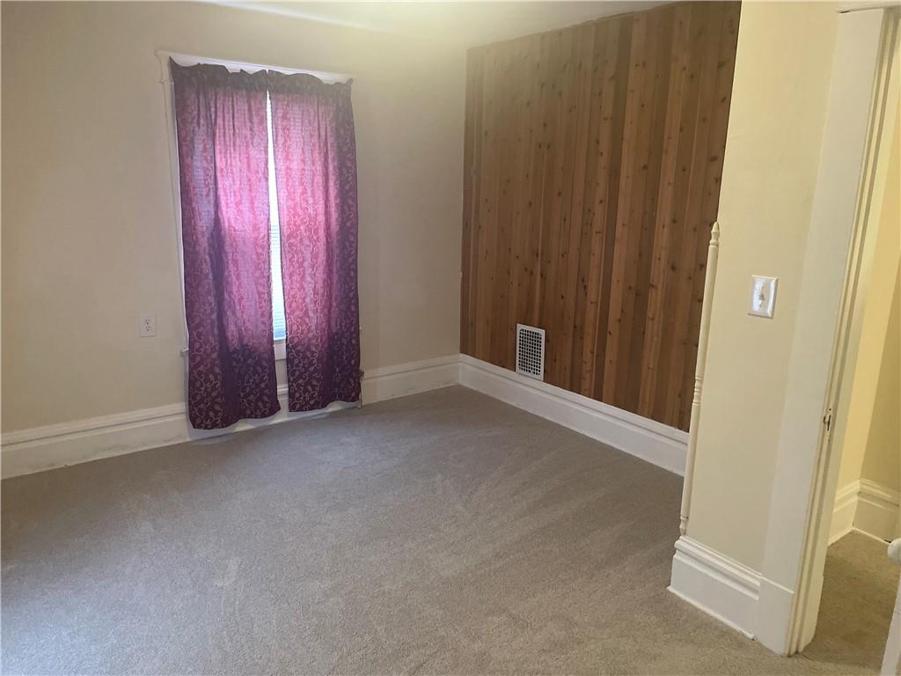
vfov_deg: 53.1
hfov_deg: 67.3
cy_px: 338
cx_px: 450
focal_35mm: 26
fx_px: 677
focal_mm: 4.2
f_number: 1.6
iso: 400
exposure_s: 1/60
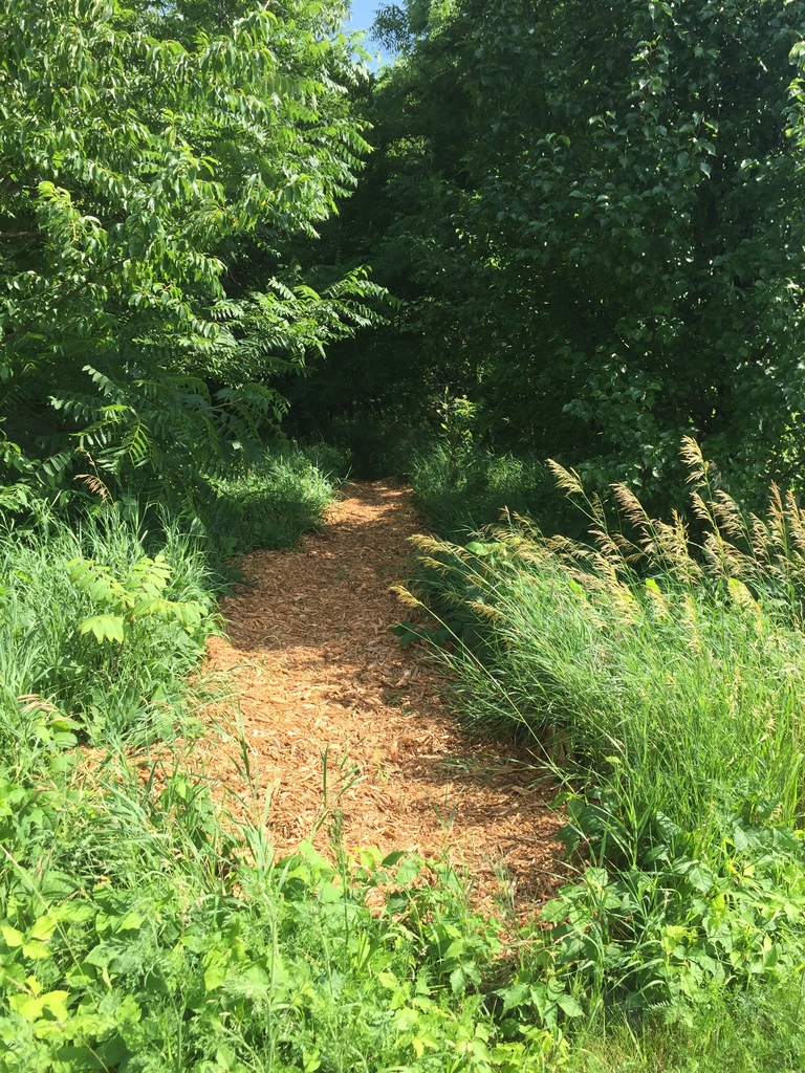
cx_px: 402
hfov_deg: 48.2
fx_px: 899
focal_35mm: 29
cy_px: 536
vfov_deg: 61.7
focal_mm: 4.15
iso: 32
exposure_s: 1/942
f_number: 2.2
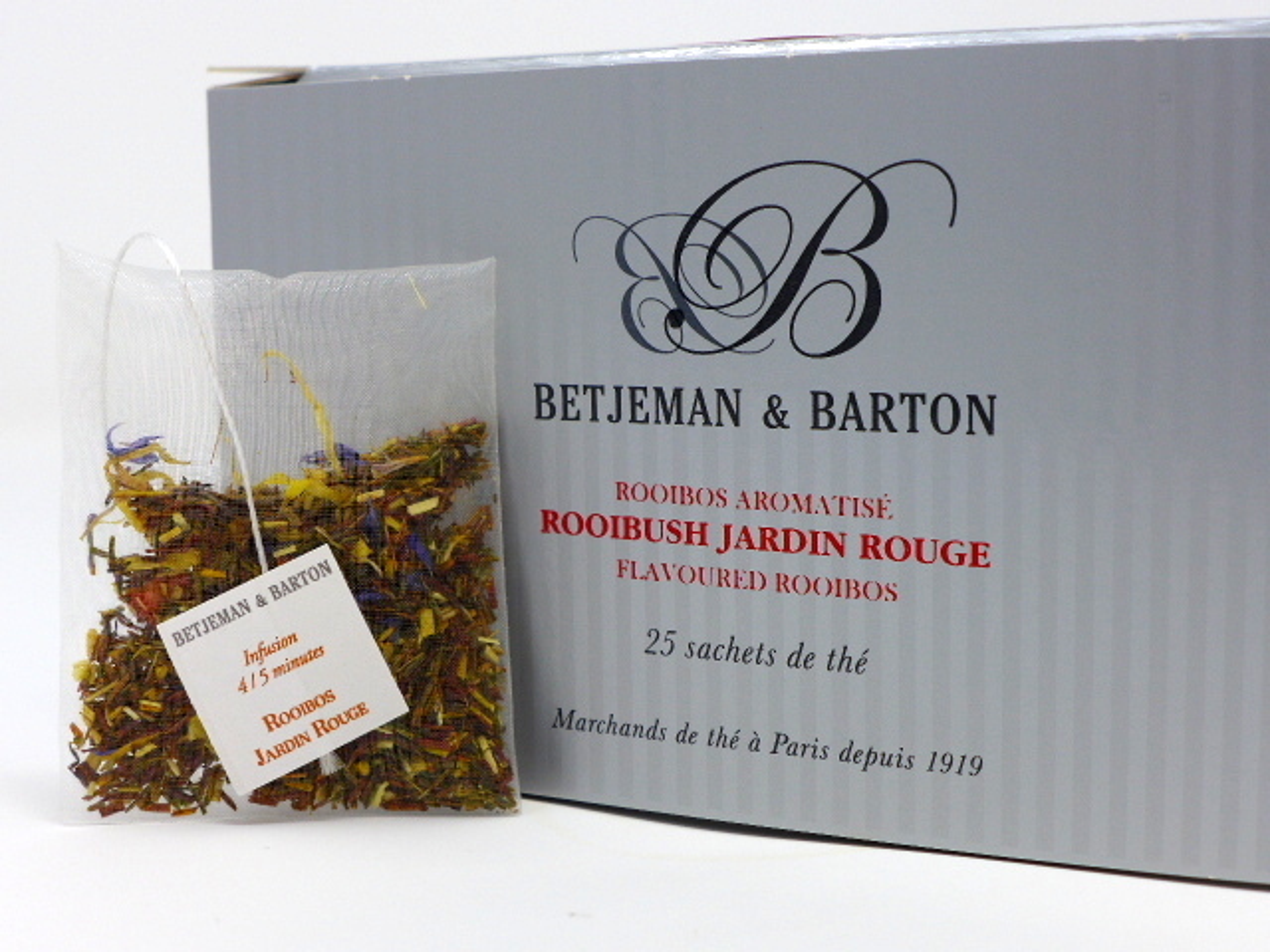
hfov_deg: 34.9
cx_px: 635
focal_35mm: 55
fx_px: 2018
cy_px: 476
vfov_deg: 26.6
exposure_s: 1/160
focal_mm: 10.8
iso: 80
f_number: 2.8
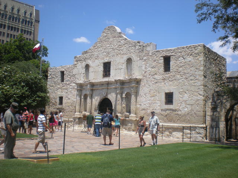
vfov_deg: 37.7
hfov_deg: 49.0
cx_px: 119
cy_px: 89
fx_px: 261
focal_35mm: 38
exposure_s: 1/414
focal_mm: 6.3
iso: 64
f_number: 4.6
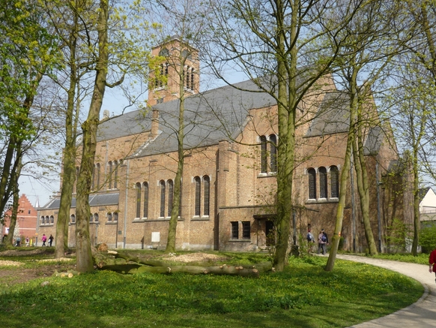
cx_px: 213
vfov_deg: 41.8
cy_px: 162
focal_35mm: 34
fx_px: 428
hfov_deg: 53.9
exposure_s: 1/800
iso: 100
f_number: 2.8
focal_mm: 5.5
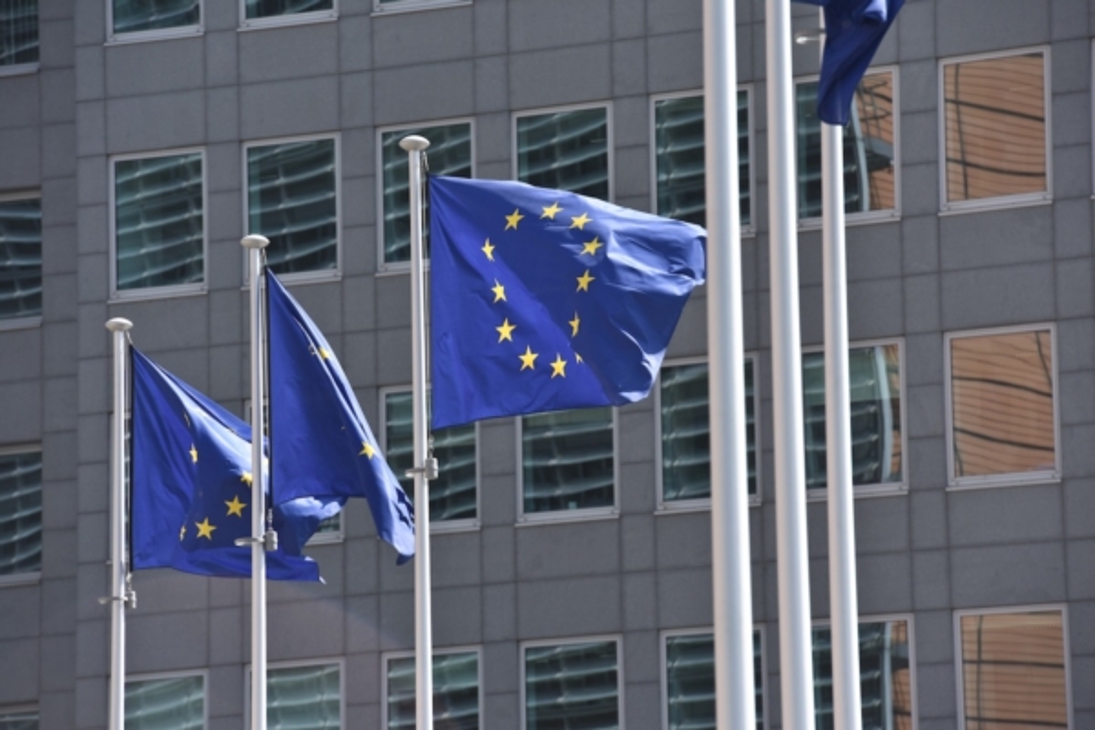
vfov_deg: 6.9
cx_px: 548
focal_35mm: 200
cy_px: 365
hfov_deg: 10.3
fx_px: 6083
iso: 200
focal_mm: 200
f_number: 5.6
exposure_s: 1/320
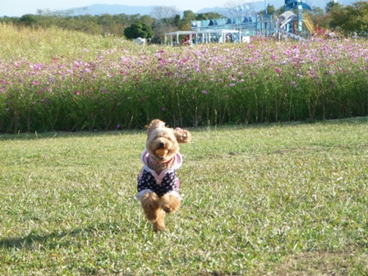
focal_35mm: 132
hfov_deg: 14.9
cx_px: 184
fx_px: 1403
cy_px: 138
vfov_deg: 11.2
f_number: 5.9
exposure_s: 1/500
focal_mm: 22
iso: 400
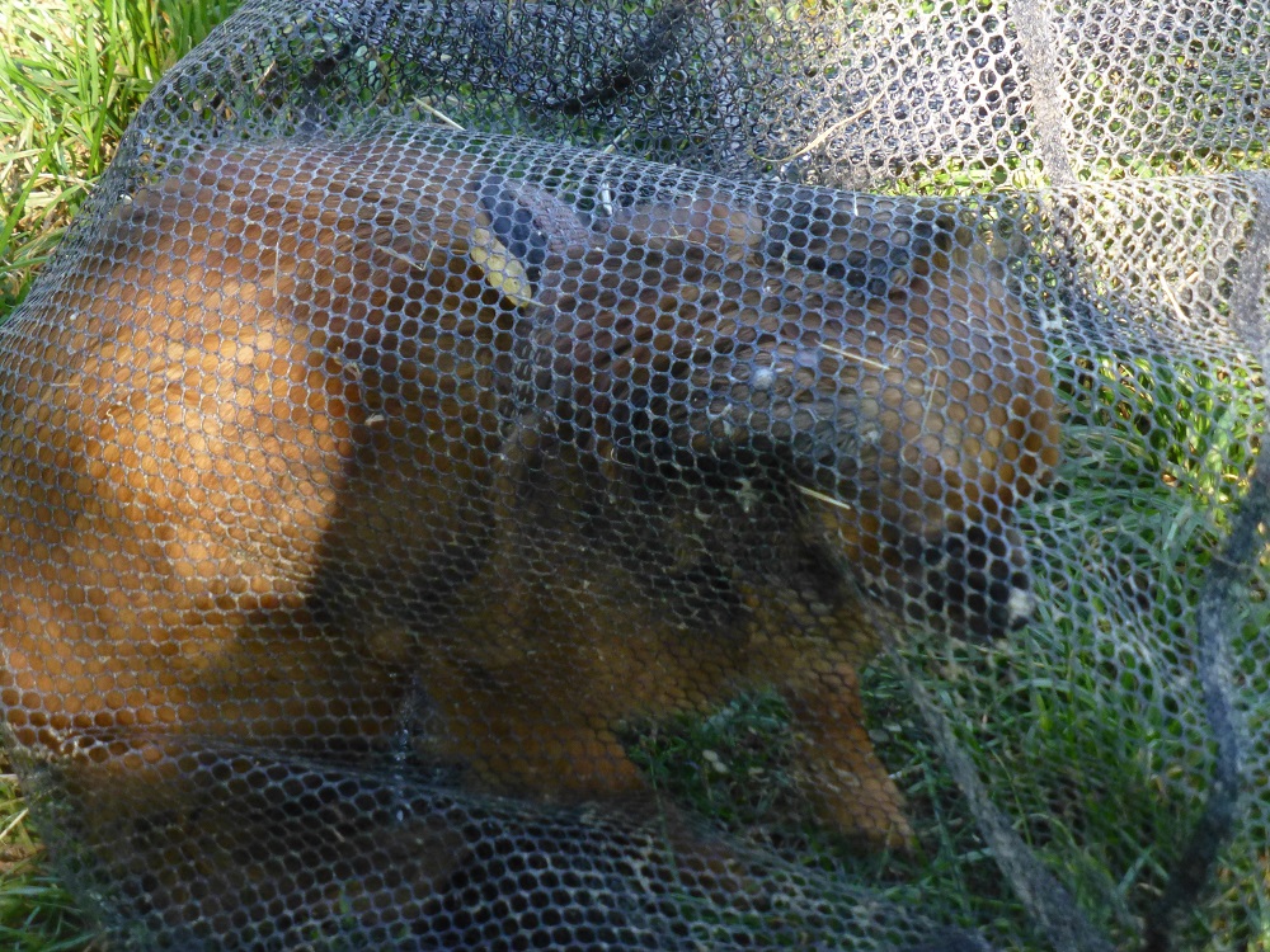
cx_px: 635
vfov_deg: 10.8
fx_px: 5026
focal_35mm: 137
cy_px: 476
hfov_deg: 14.4
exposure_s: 1/250
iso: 800
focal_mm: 24.4
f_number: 5.4
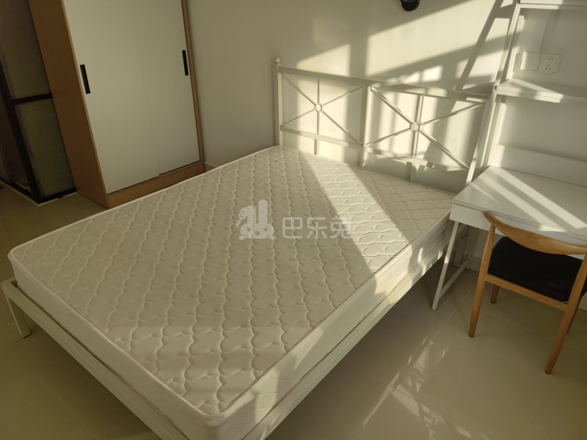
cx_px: 294
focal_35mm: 26
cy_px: 220
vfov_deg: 53.1
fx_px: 441
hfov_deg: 67.3
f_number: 1.6
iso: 50
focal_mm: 5.58
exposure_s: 1/1318
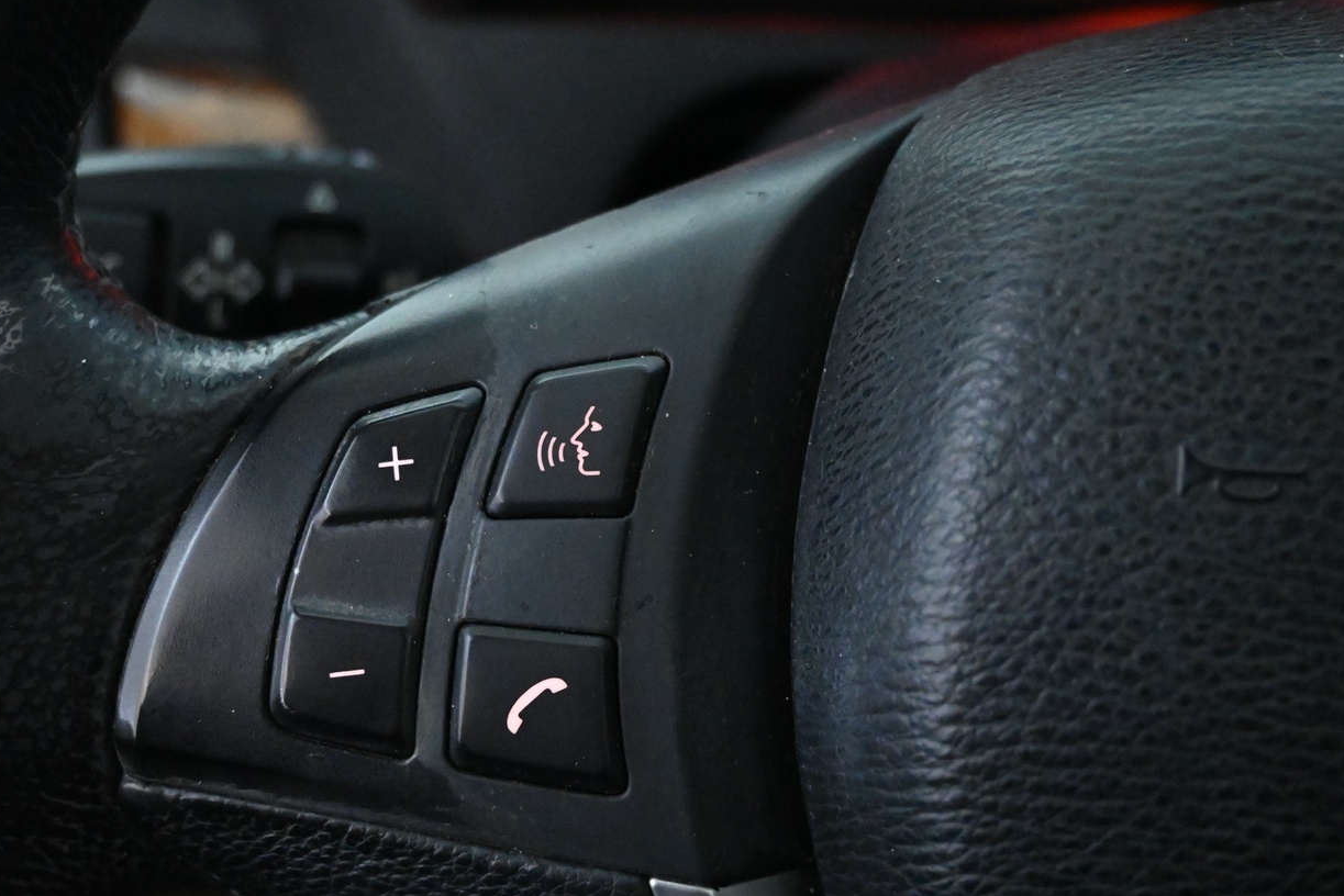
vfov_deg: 27.1
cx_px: 557
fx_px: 1854
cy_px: 535
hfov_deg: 39.7
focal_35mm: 50
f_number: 4.2
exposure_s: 1/40
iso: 9000
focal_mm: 25
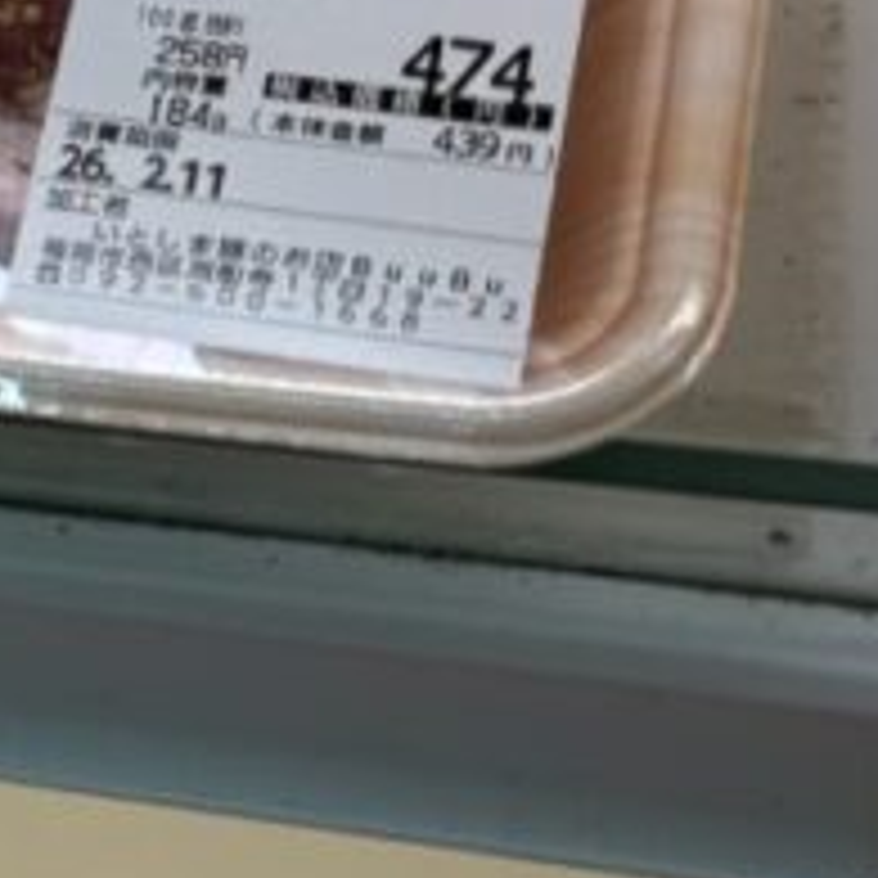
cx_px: -1101
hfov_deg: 12.4
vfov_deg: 14.6
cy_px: -149
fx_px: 3329
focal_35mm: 116
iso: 64
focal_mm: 6.76
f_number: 1.78
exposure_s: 1/176
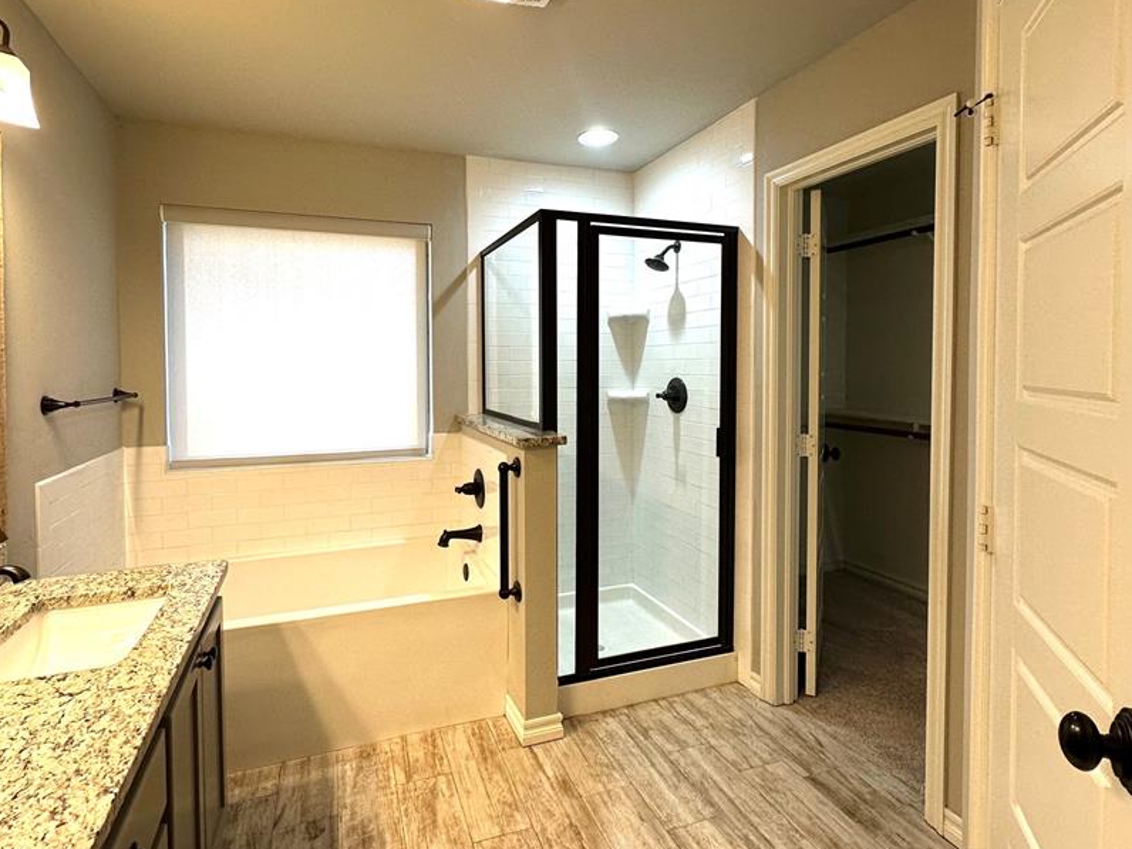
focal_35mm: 18
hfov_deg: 87.6
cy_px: 380
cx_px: 520
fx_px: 589
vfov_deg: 71.4
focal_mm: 2.22
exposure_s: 1/120
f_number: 2.2
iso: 160
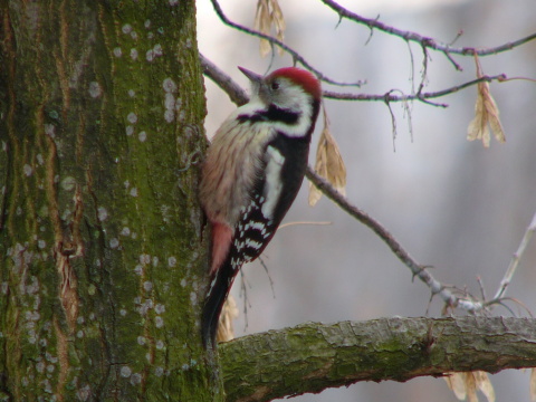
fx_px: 6689
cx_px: 268
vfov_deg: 3.4
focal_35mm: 432
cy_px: 201
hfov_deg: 4.6
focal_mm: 72
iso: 50
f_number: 2.8
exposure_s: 1/160
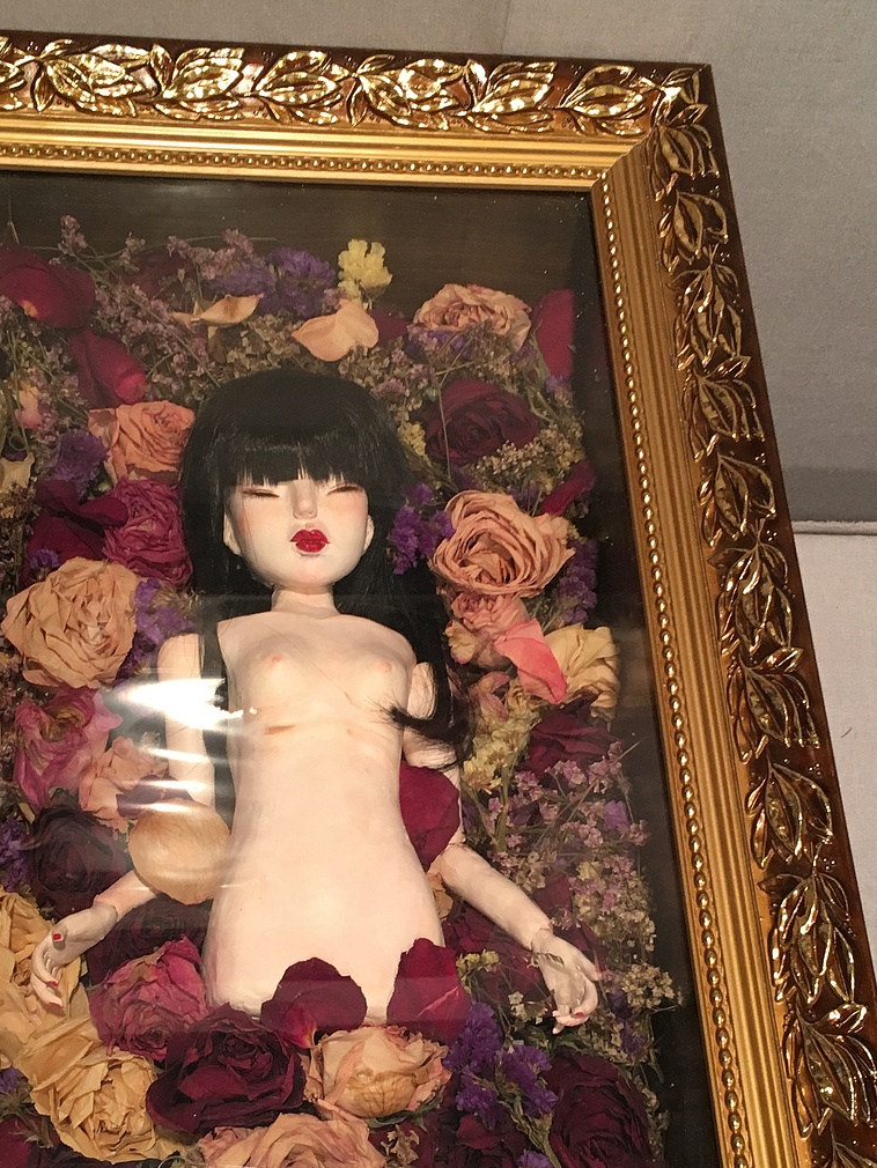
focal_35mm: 49
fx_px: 1655
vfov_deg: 38.7
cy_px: 729
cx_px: 401
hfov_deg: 29.7
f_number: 2.2
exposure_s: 1/33
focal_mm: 4.15
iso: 125
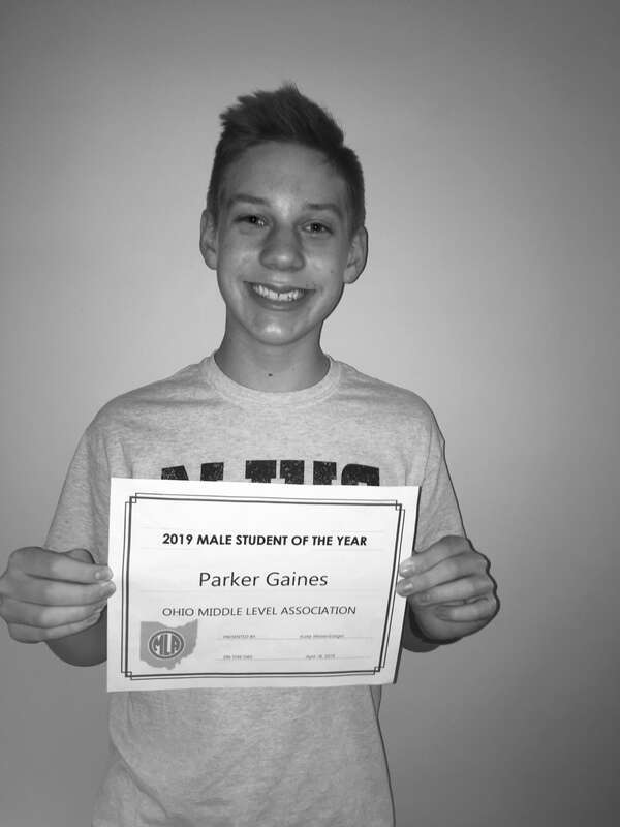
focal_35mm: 29
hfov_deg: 48.2
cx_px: 310
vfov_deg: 61.7
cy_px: 414
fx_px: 693
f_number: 2.2
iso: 40
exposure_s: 1/20
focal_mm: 4.15
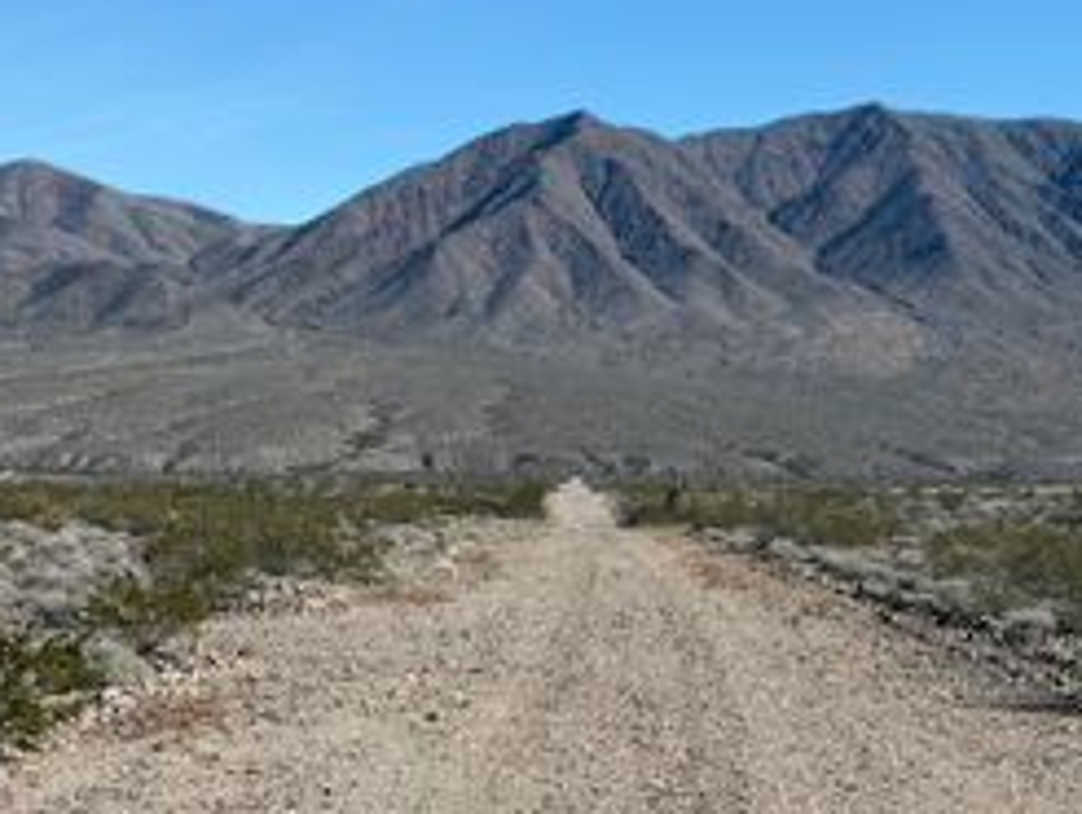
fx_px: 2628
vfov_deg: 17.5
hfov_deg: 23.3
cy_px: 191
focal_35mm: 84
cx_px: 508
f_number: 1.78
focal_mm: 6.76
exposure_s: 1/4329
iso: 64
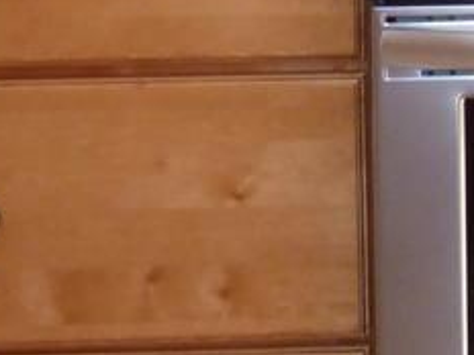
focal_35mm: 190
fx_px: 2602
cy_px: -412
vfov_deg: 7.4
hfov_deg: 10.1
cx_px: 693
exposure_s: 1/60
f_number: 3.6
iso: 500
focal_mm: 7.37
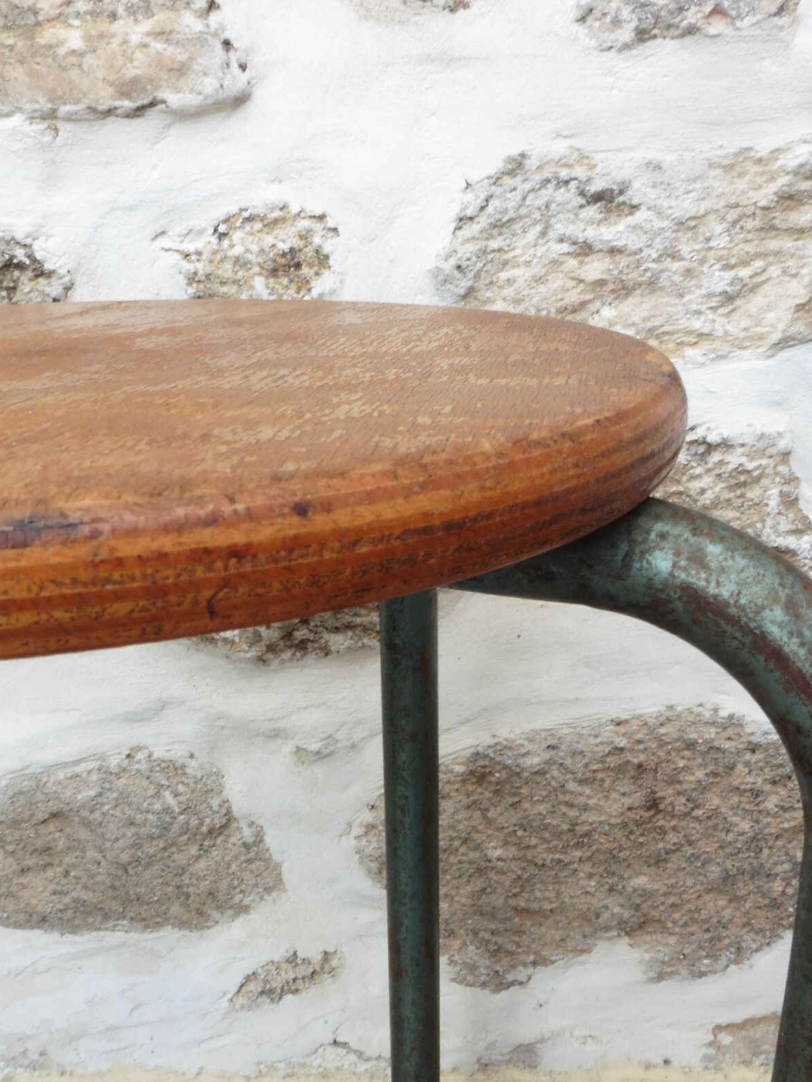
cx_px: 458
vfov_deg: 52.2
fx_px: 1095
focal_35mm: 35
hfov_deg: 40.6
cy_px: 653
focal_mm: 4.8
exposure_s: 1/25
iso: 100
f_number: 6.3
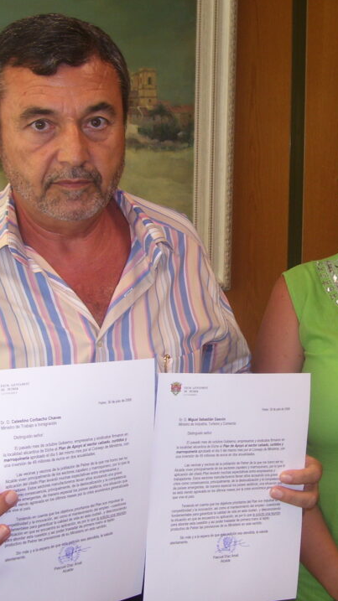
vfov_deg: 38.5
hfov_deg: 22.1
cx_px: 228
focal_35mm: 54
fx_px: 861
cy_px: 300
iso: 80
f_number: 2.7
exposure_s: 1/60
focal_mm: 6
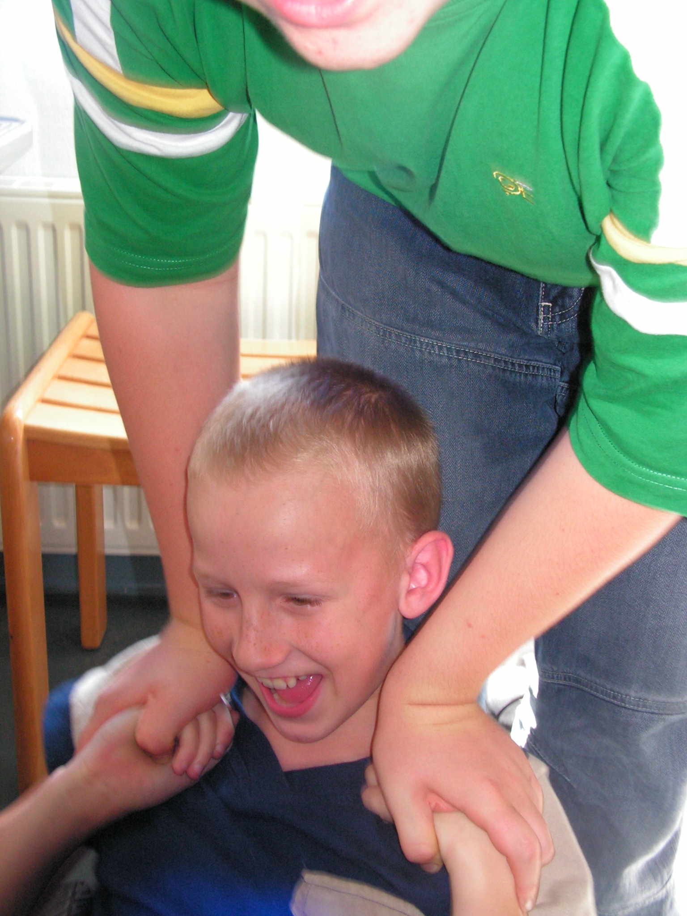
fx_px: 1323
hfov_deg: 29.1
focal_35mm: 50
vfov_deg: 38.2
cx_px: 344
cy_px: 458
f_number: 3.2
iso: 200
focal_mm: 8.4
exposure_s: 1/40
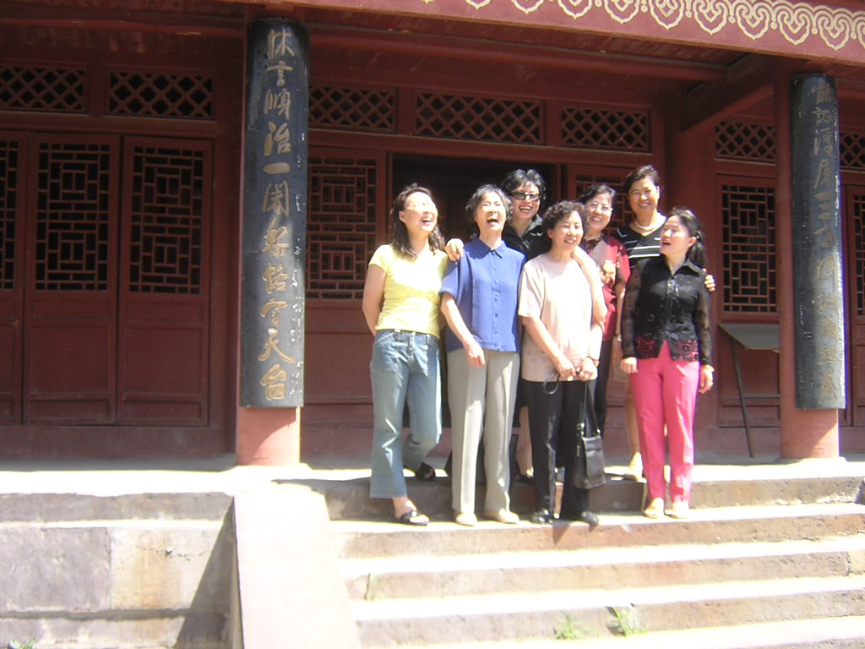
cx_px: 432
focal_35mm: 36
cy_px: 324
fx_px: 900
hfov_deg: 51.4
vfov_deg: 39.7
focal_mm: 4.7
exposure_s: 1/191
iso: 100
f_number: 2.6
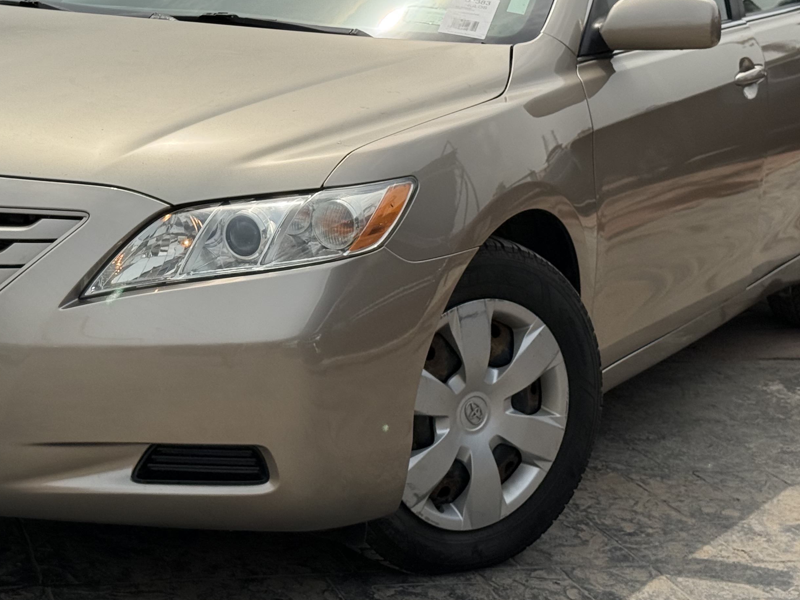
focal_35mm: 79
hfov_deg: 24.6
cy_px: 152
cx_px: 252
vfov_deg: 18.5
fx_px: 1826
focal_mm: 6.76
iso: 64
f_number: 1.78
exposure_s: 1/9901
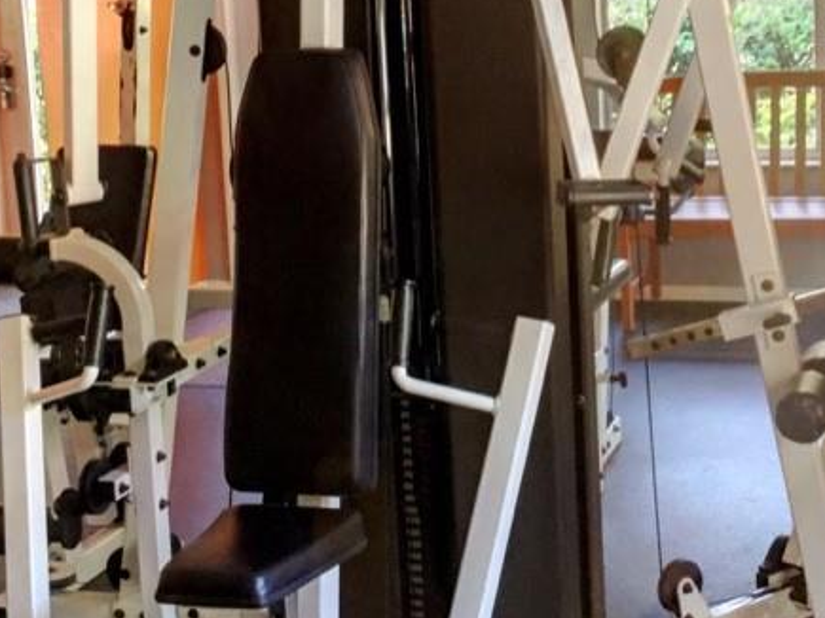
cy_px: 169
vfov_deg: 20.0
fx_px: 1739
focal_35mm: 73
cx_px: 522
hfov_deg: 26.6
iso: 100
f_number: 2.4
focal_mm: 3.3
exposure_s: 1/30
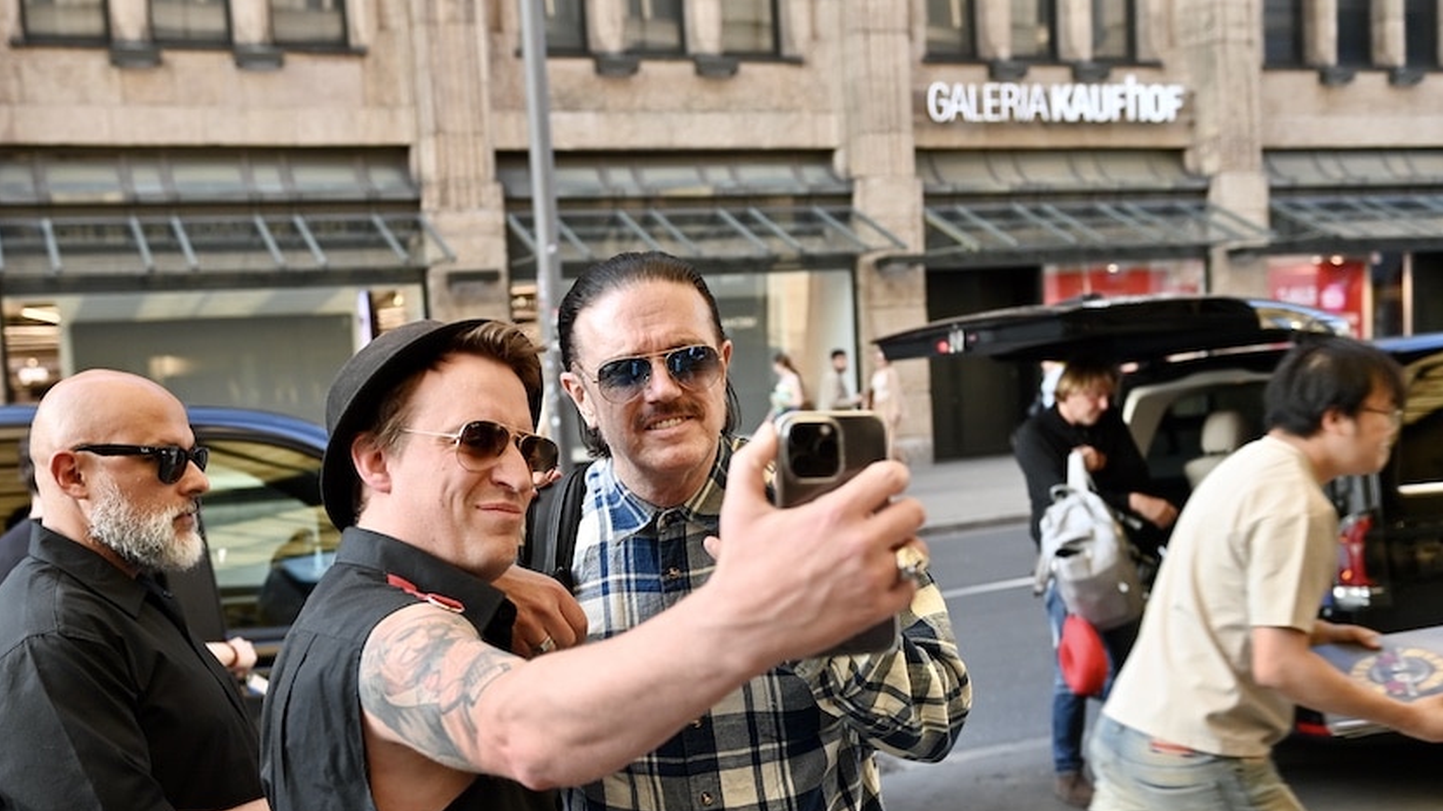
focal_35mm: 44
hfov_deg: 46.4
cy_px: 551
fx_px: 1683
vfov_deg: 26.9
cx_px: 665
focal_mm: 34
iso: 180
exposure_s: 1/200
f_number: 3.2
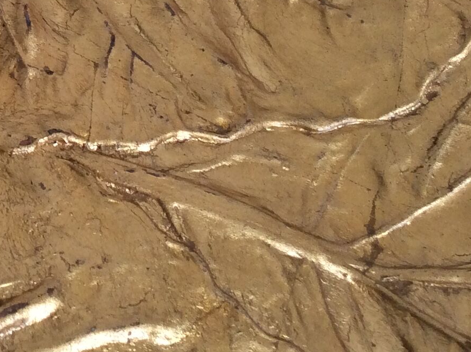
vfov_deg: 15.2
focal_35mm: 94
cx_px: -28
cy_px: -62
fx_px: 1277
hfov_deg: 20.1
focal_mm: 3.3
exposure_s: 1/50
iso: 40
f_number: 2.4
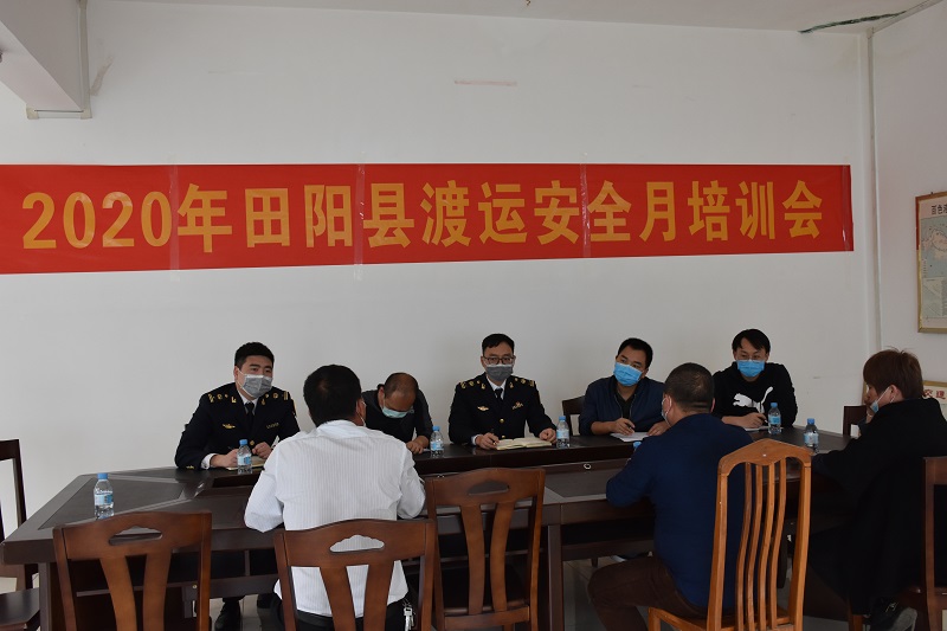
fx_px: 868
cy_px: 316
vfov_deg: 40.0
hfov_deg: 57.2
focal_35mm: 33
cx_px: 474
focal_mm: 22
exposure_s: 1/125
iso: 800
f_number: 5.6
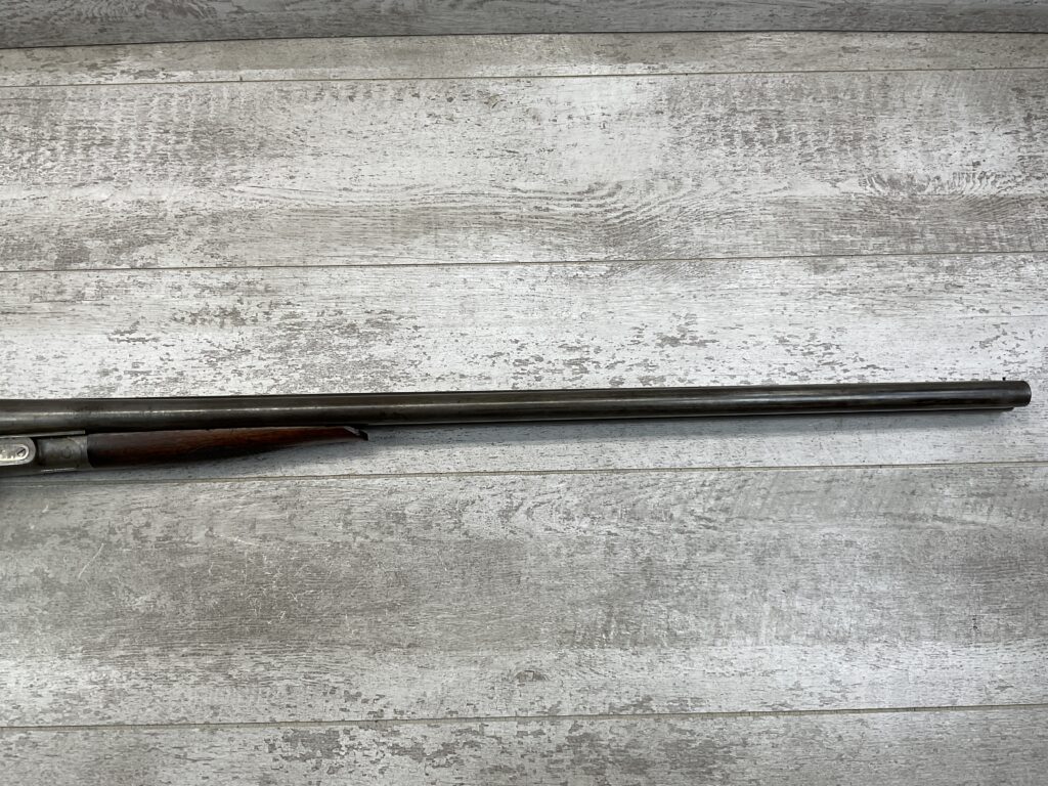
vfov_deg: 48.2
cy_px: 393
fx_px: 878
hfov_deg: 61.7
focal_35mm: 29
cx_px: 524
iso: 16
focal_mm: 3
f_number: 1.8
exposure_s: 1/198
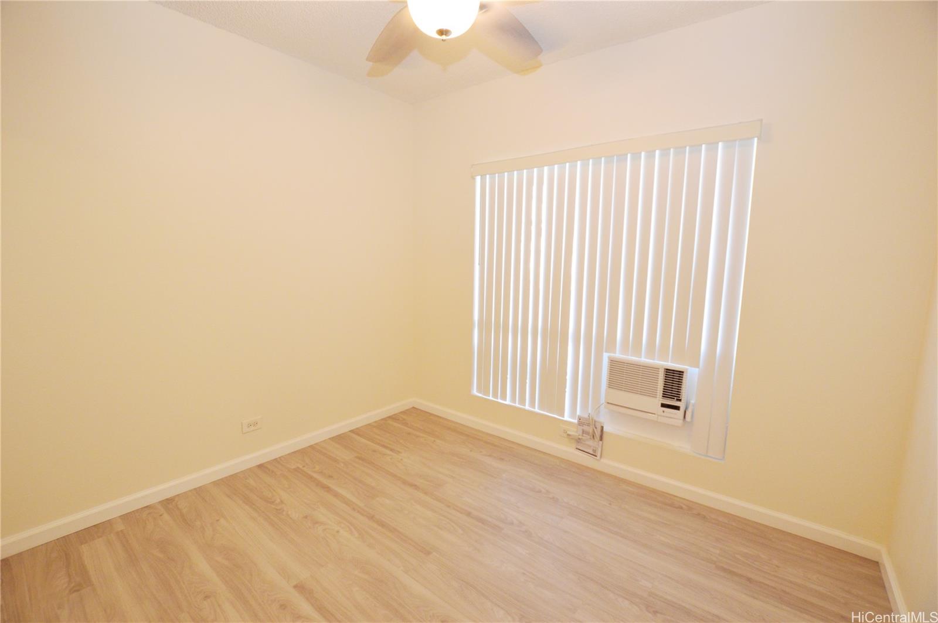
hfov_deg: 100.5
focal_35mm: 15
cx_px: 469
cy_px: 312
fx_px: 390
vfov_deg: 77.2
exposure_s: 1/50
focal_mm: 10
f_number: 4
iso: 800
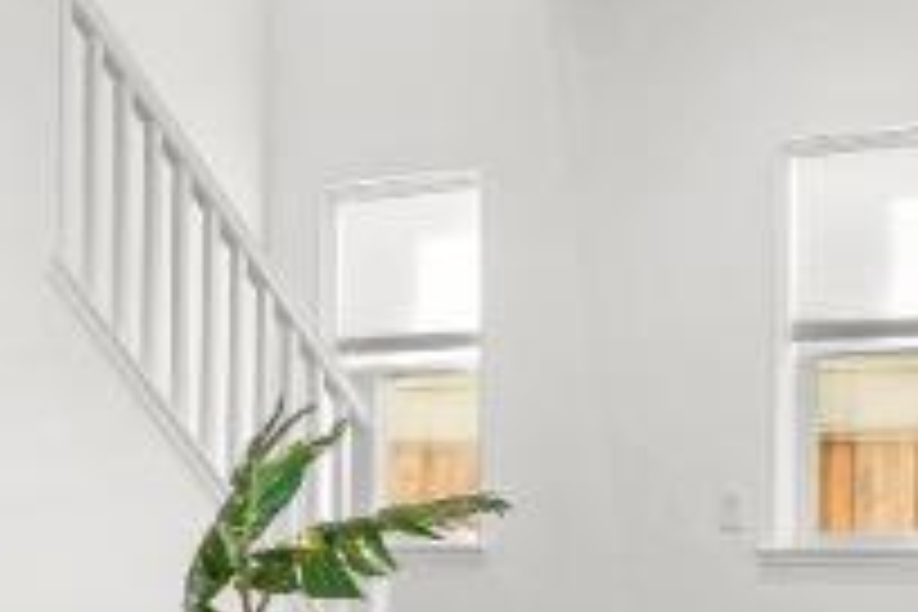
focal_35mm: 103
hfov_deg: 18.4
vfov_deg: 13.2
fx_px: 2626
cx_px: -297
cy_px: 500
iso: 100
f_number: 10
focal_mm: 14
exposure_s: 1/4
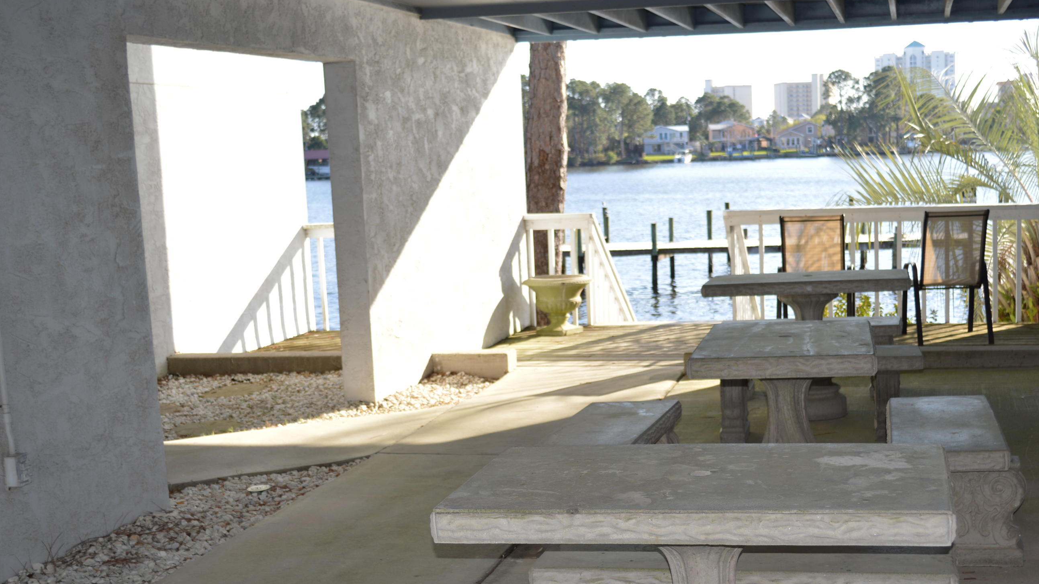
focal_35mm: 51
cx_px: 596
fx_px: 1405
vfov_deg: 23.4
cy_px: 365
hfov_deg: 40.5
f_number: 5
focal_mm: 28
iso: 100
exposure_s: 1/200
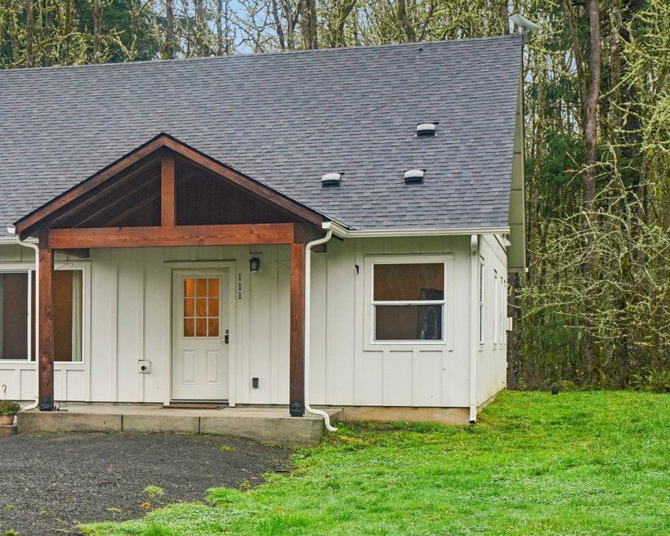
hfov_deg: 22.1
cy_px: 388
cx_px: -46
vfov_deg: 18.6
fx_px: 1626
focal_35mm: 82
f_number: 8
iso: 400
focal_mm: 35
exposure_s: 1/80
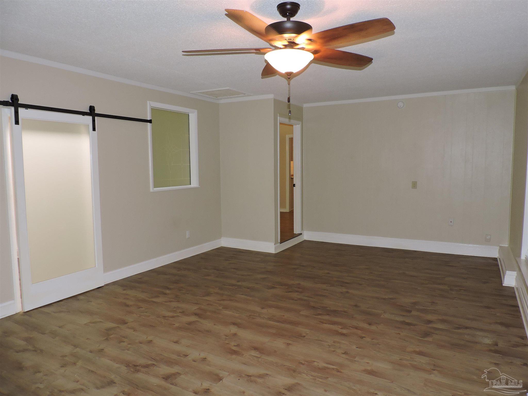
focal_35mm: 24
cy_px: 198
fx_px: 366
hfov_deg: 71.6
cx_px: 264
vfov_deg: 56.8
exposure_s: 1/30
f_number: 3
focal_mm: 4.3
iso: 200
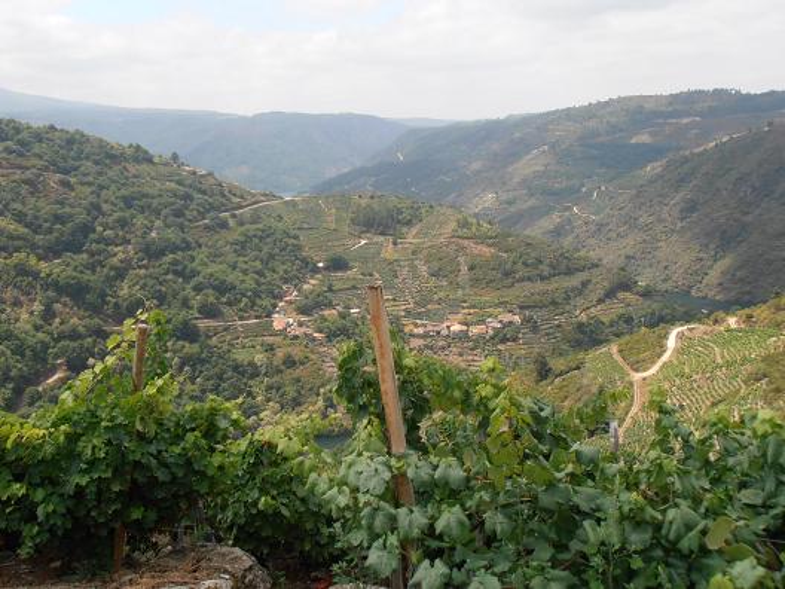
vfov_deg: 32.9
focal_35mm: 44
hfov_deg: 42.9
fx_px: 998
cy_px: 294
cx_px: 392
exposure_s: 1/640
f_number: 4.2
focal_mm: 7.87
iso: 80
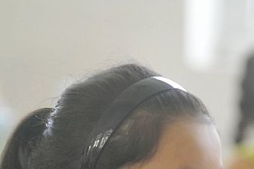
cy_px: 242
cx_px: 242
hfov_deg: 4.1
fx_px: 3515
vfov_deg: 2.8
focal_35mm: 498
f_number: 2.8
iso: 400
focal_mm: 135
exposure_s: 1/125
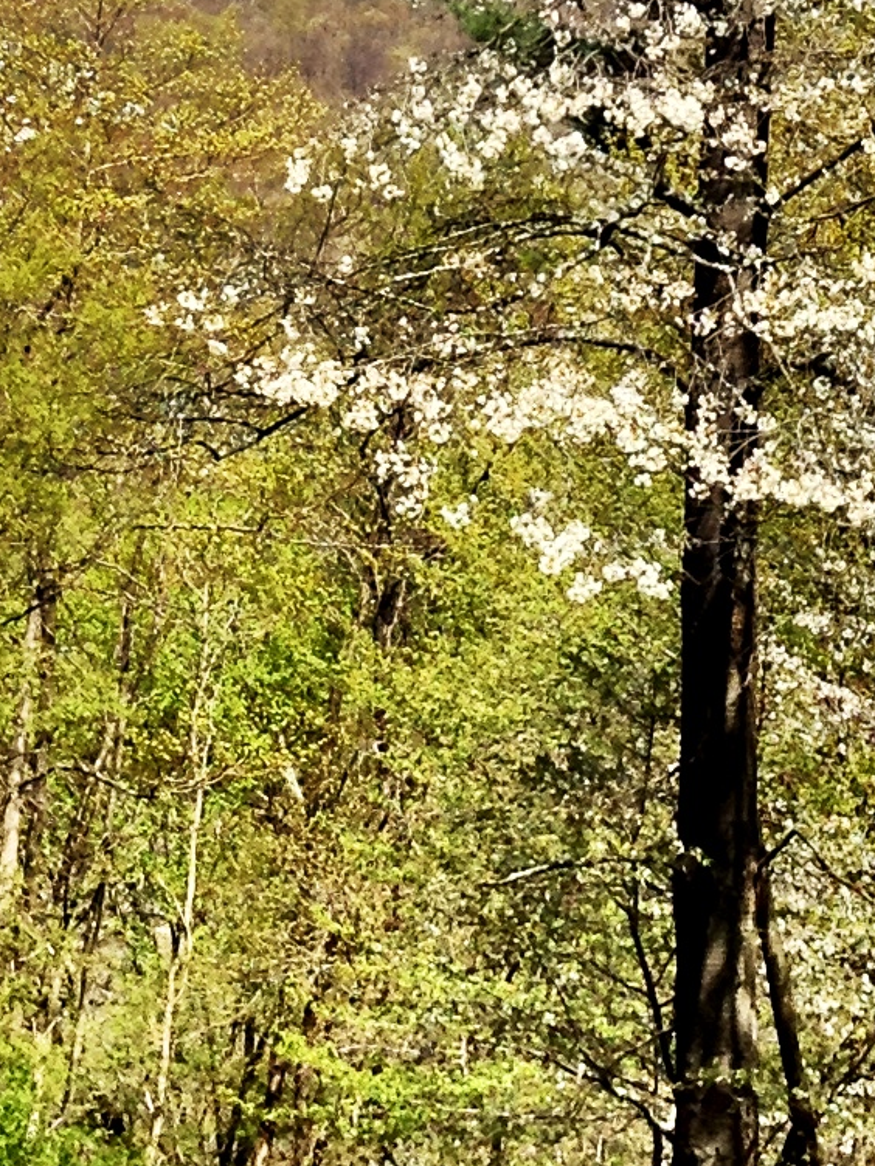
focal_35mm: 152
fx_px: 5123
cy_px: -550
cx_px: 614
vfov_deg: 12.4
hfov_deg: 9.8
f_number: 2.4
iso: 64
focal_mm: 4.28
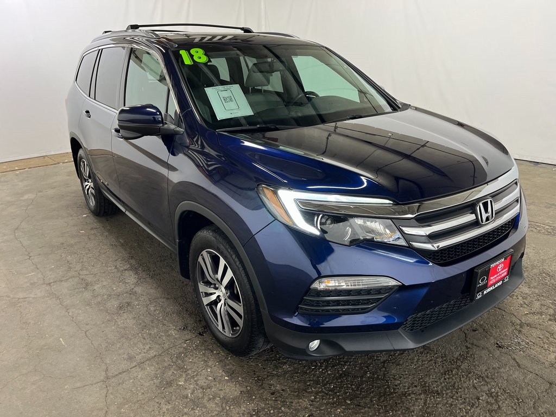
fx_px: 418
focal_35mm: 26
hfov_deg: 67.3
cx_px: 278
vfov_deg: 53.1
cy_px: 208
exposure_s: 1/116
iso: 125
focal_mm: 5.1
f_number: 1.6
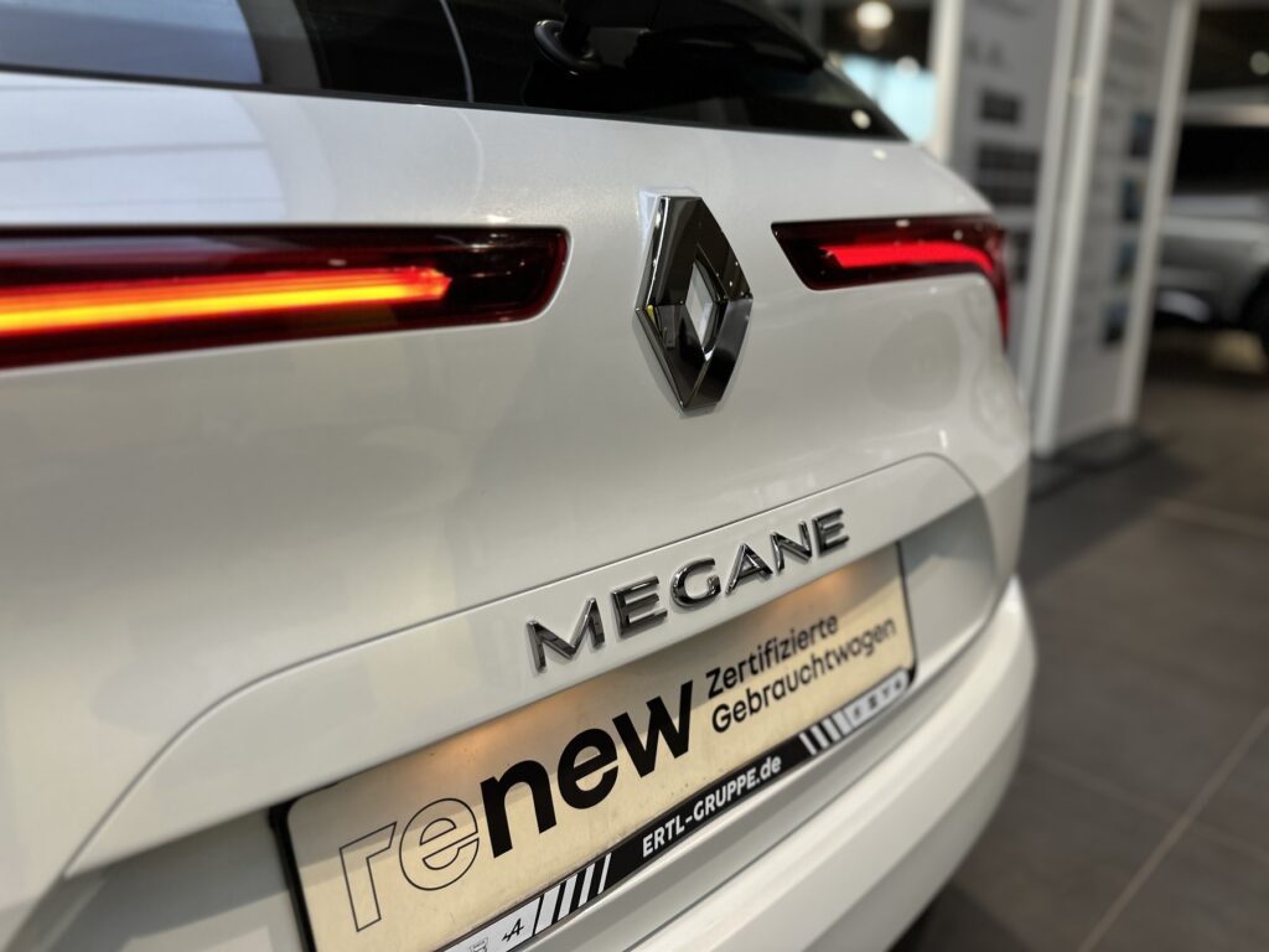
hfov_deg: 71.6
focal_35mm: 24
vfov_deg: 56.8
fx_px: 880
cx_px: 634
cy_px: 476
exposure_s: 1/100
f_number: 1.78
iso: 80
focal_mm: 6.86
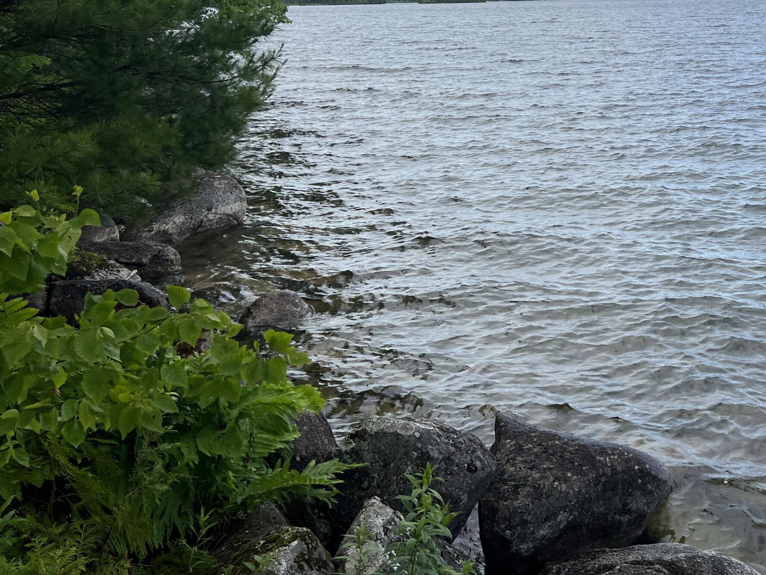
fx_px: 974
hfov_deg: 41.4
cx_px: 596
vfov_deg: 32.0
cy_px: 110
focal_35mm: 44
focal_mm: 5.7
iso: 50
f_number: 1.5
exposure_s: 1/4831
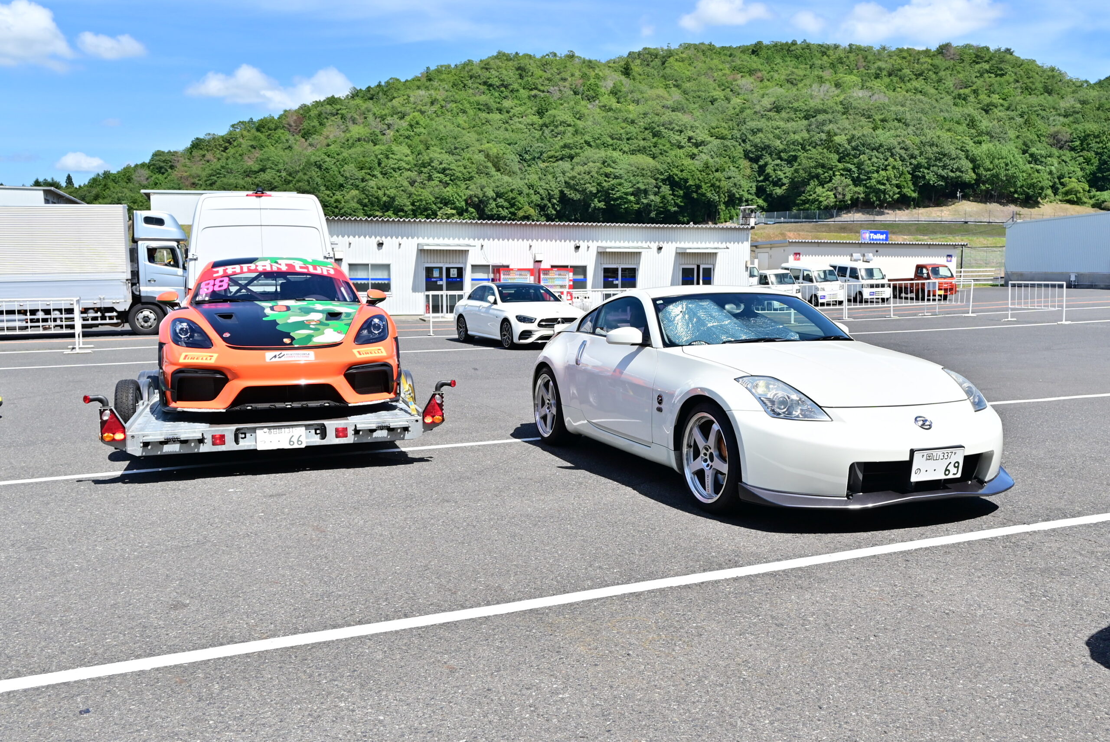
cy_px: 371
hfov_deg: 61.9
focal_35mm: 30
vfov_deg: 43.7
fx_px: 926
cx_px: 555
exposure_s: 1/640
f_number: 5.6
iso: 100
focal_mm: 20.5
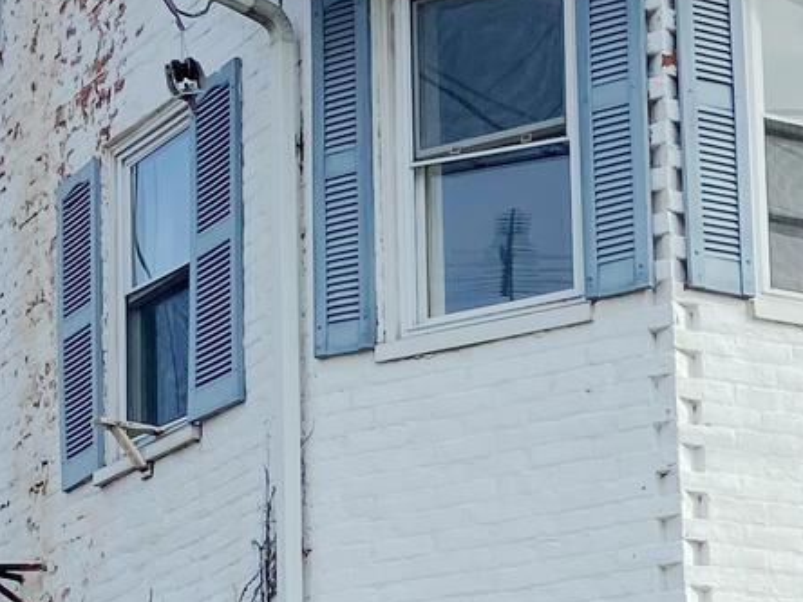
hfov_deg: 16.1
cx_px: 821
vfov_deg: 12.1
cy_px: 667
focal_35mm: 120
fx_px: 2784
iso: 32
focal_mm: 4.25
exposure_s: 1/2817
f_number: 1.8
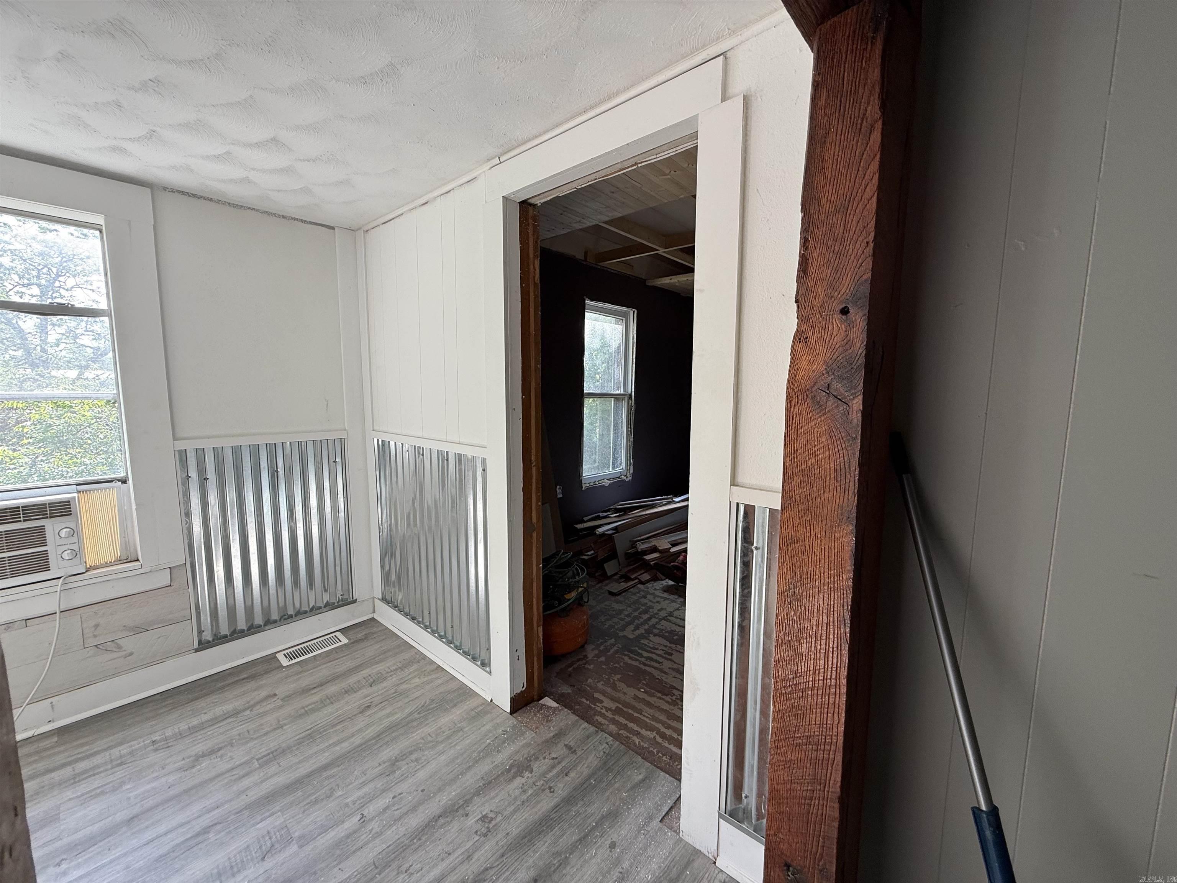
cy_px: 442
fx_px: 476
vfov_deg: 85.7
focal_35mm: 14
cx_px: 588
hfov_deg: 102.1
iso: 64
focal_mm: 2.22
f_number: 2.2
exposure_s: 1/99
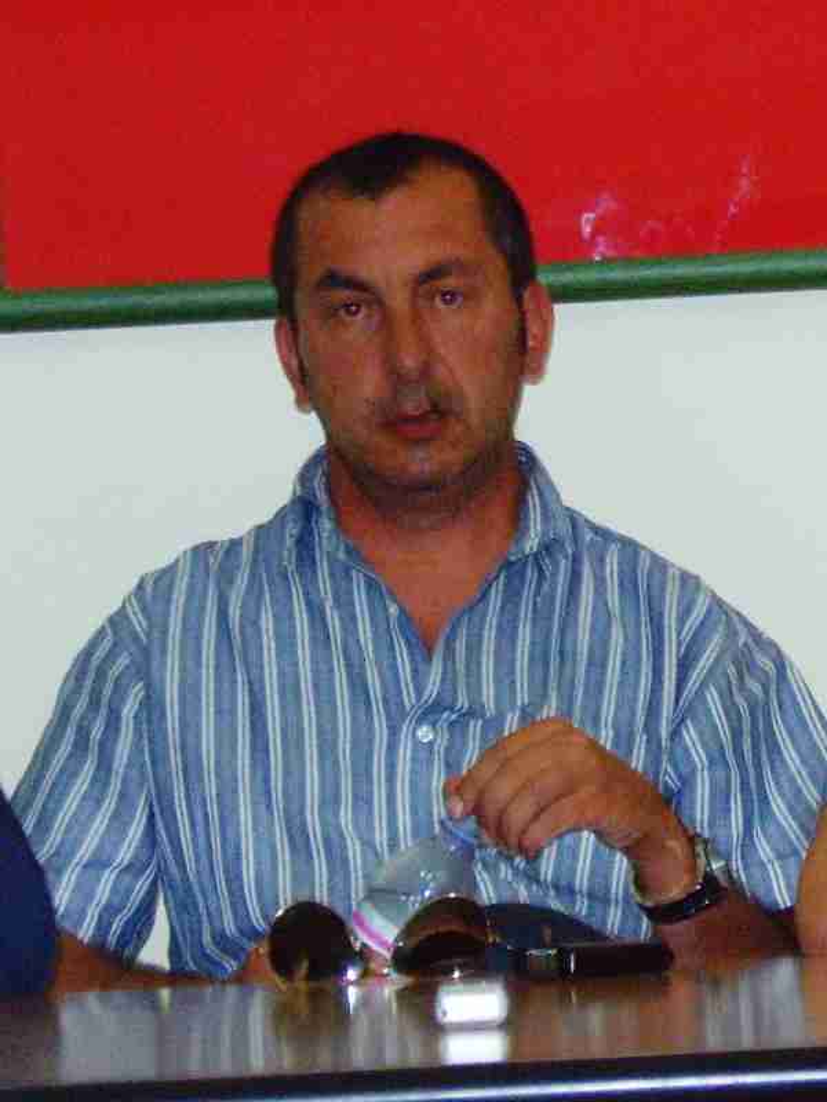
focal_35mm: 93
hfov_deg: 15.9
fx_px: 2962
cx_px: 414
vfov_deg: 21.1
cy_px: 551
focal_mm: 19.3
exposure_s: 1/60
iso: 400
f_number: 4.8
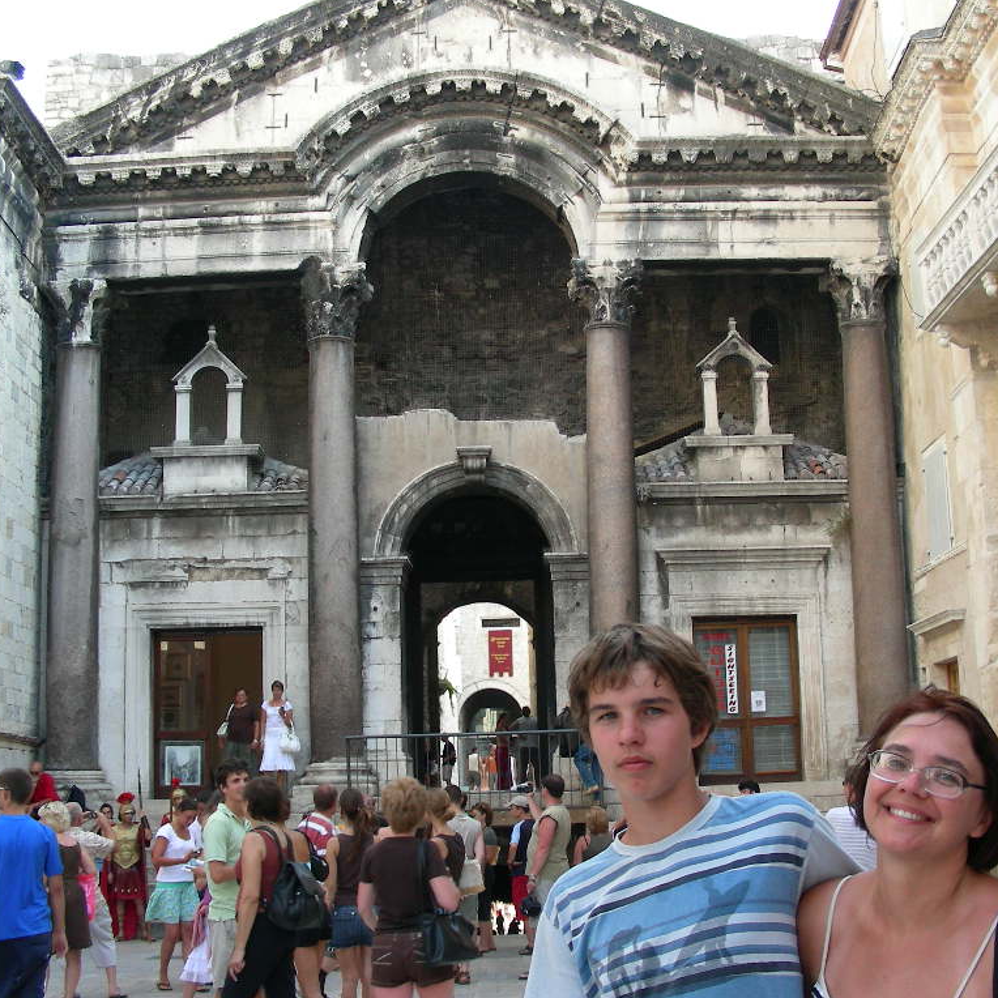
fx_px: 1468
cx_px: 570
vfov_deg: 37.6
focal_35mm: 45
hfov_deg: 37.5
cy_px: 498
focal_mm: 6.3
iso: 50
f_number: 3.5
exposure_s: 1/74
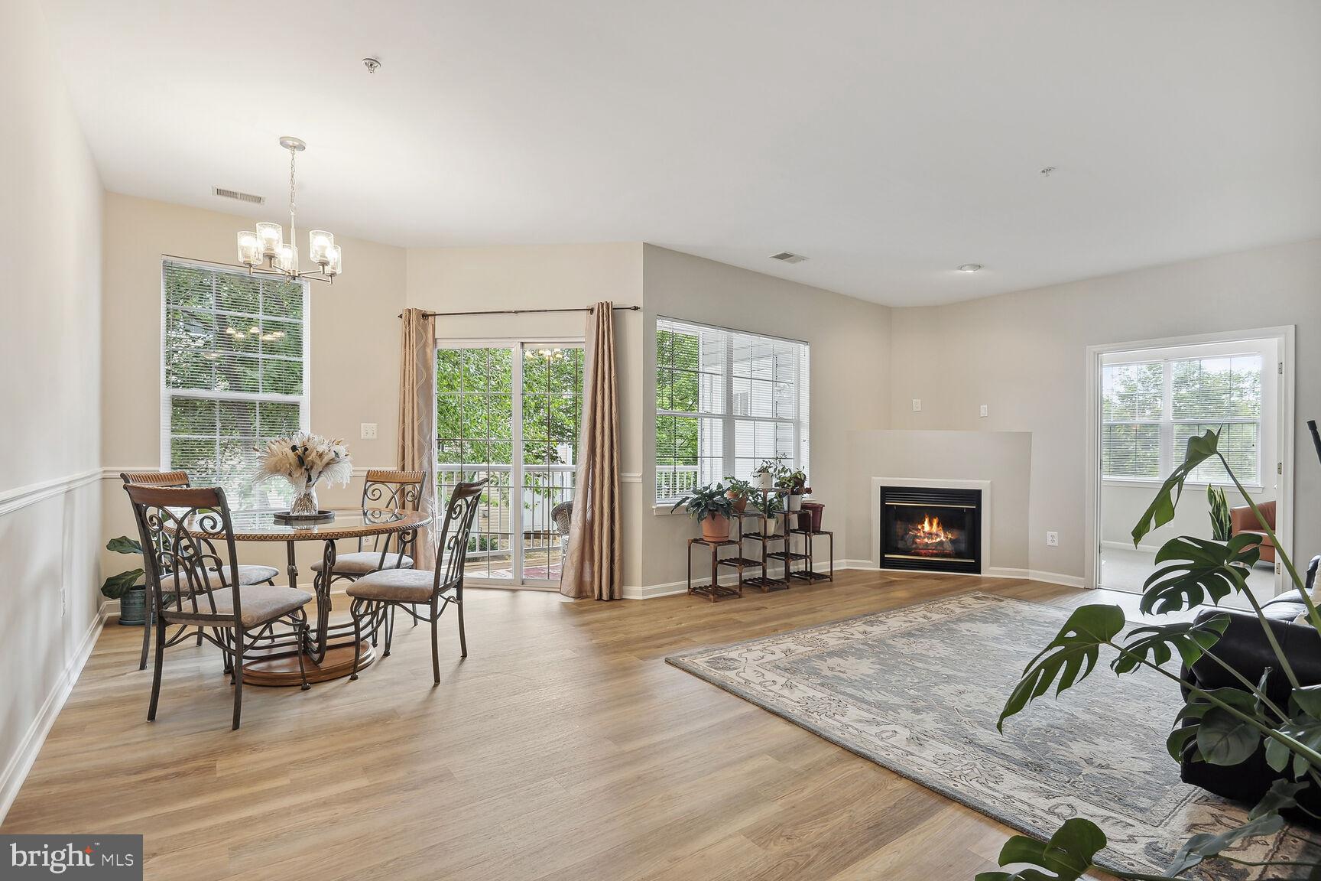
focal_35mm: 16
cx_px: 660
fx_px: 587
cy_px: 440
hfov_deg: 96.7
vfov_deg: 73.7
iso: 200
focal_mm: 16
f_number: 8
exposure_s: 1/13
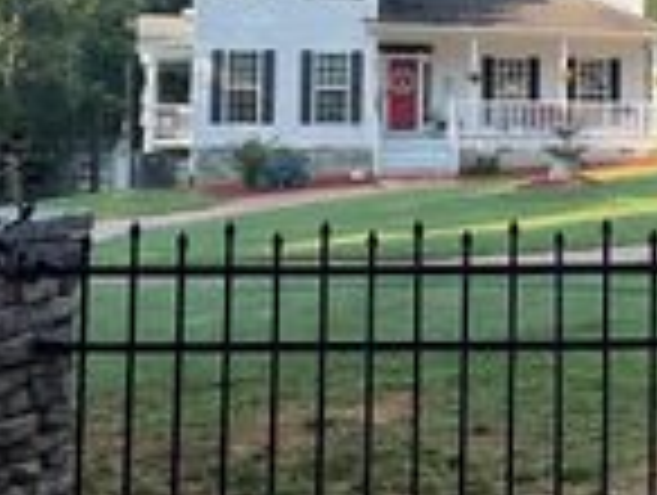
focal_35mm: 99
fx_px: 1882
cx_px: 648
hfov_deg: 19.3
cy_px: -7
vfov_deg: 14.7
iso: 16
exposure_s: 1/869
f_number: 1.8
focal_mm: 3
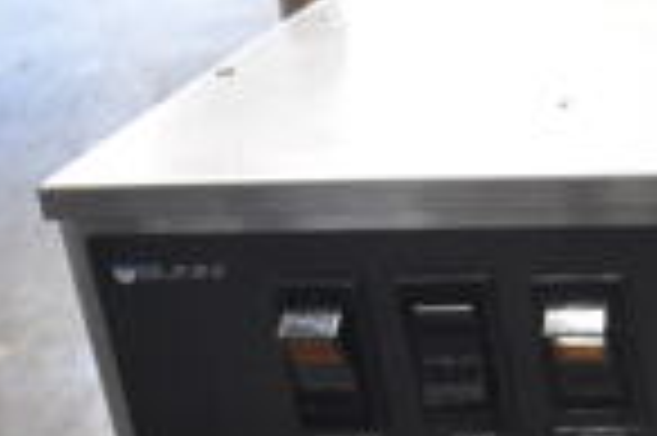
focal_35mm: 113
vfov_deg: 11.7
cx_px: 1184
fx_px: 2060
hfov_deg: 15.5
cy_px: 589
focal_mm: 18
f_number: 3.5
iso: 2800
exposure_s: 1/30
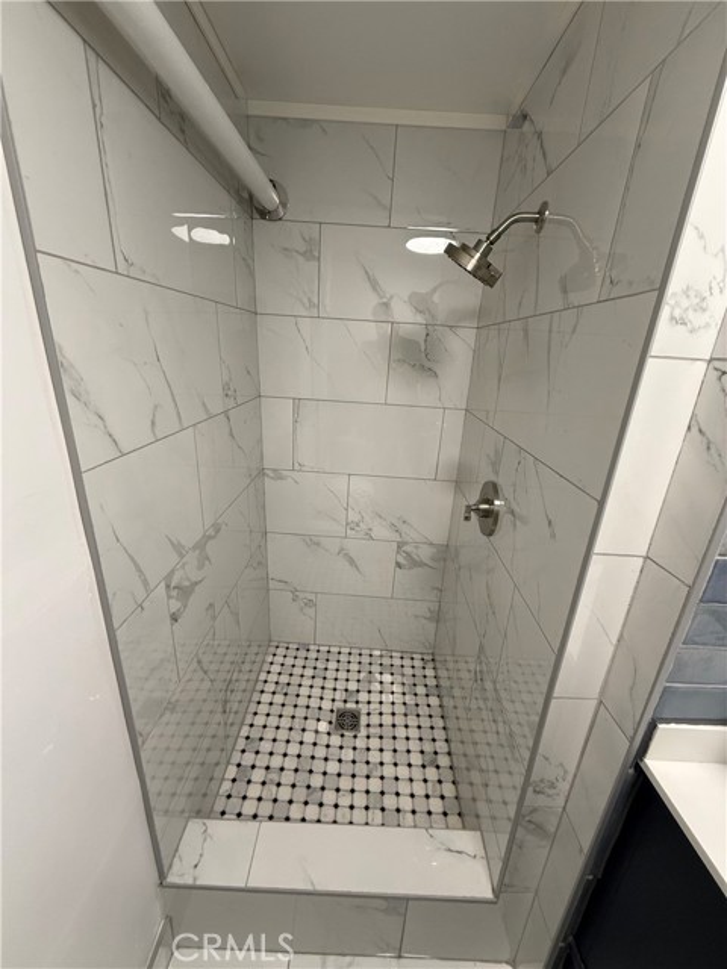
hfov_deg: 85.7
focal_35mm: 14
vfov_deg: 102.1
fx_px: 392
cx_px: 364
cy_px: 484
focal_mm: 2.22
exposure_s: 1/120
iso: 250
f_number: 2.2
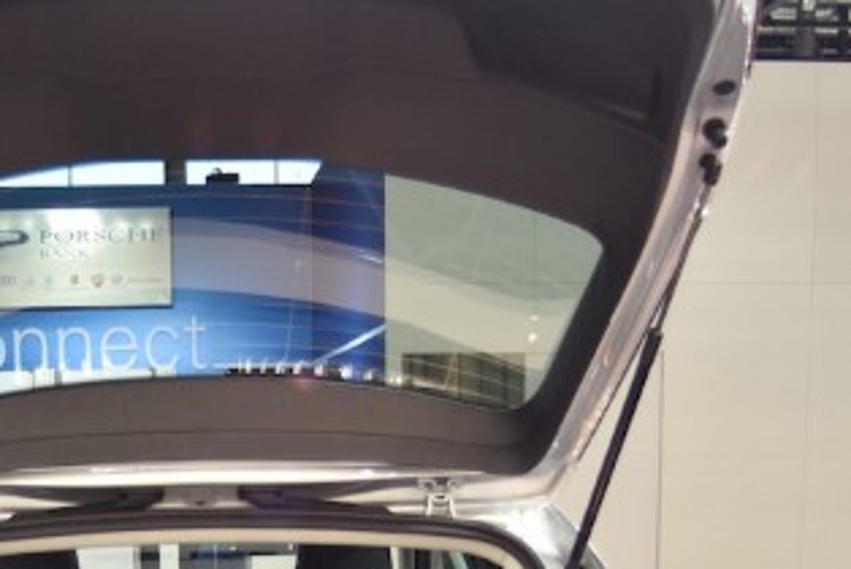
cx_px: 222
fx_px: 1491
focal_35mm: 63
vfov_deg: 19.8
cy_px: 755
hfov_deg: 31.4
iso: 1000
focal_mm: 22
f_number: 3.8
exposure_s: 1/250
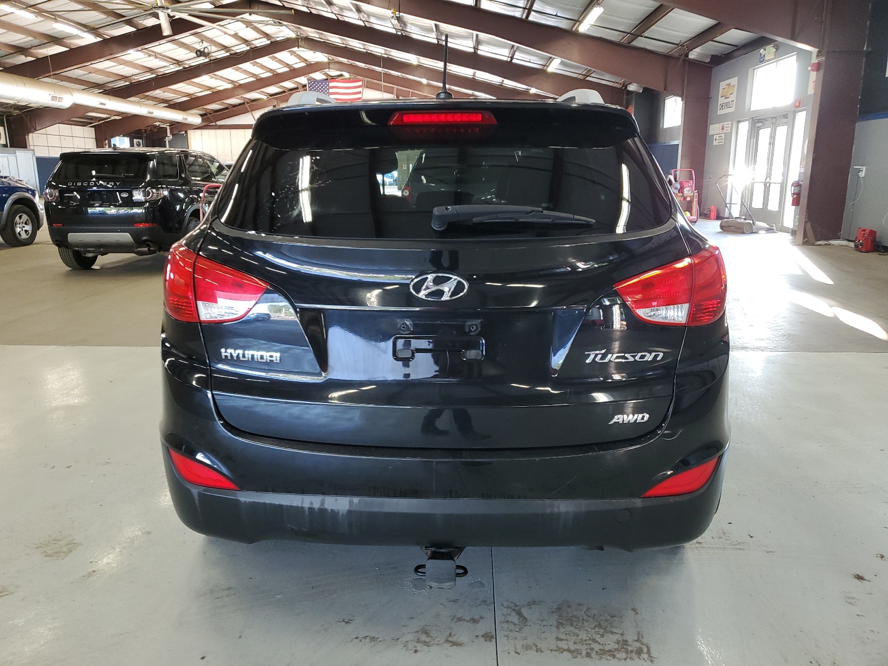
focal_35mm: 26
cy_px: 333
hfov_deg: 67.3
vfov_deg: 53.1
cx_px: 444
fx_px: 667
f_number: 1.5
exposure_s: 1/60.2
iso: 102
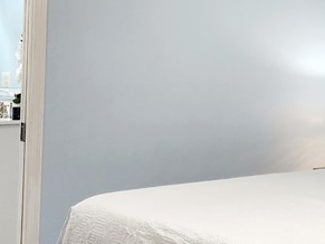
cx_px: 394
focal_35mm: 81
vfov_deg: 18.1
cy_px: 64
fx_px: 760
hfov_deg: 22.2
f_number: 1.8
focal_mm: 6.4
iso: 125
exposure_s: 1/120
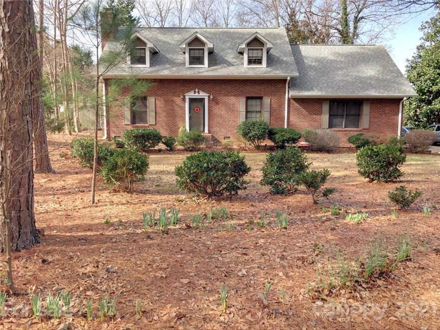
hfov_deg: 63.4
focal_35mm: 28
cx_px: 220
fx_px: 356
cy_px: 165
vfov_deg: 49.7
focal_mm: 3.99
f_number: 1.8
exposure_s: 1/304
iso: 20
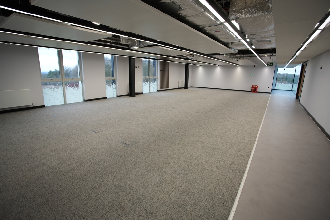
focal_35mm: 17
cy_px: 110
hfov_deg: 93.2
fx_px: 156
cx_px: 165
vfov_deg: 70.5
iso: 640
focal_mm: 17
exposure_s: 1/50
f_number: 5
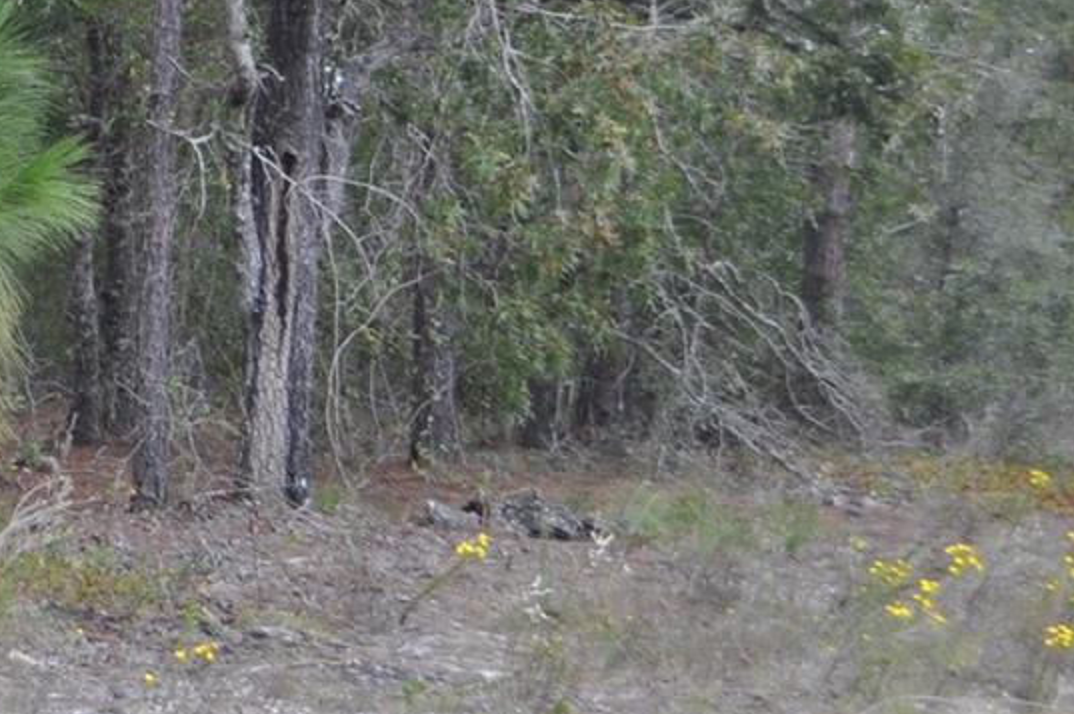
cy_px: 254
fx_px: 3994
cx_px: -302
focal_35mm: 134
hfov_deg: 14.7
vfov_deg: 10.2
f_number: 5
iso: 400
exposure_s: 1/100
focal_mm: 30
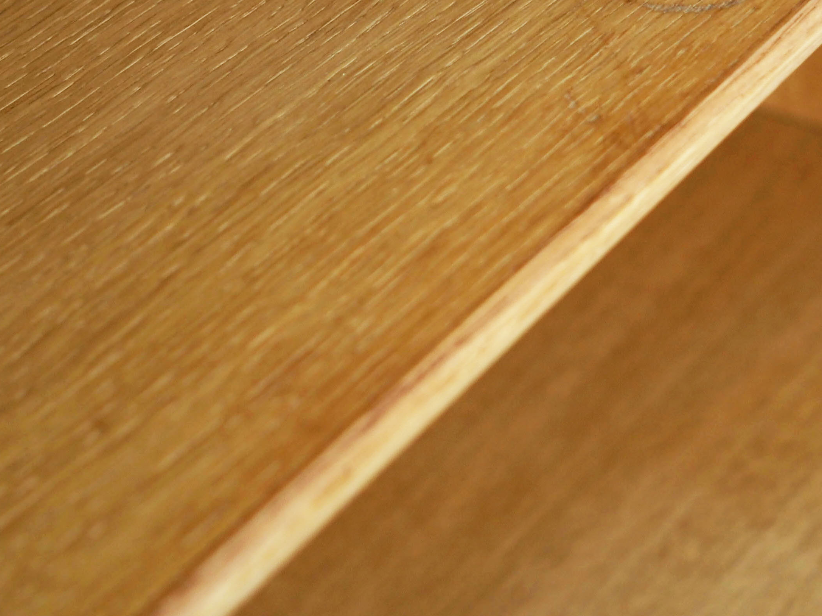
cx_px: 445
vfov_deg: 17.8
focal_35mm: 81
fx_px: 1923
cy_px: 3
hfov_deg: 24.1
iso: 200
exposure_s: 1/30
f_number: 2.5
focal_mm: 17
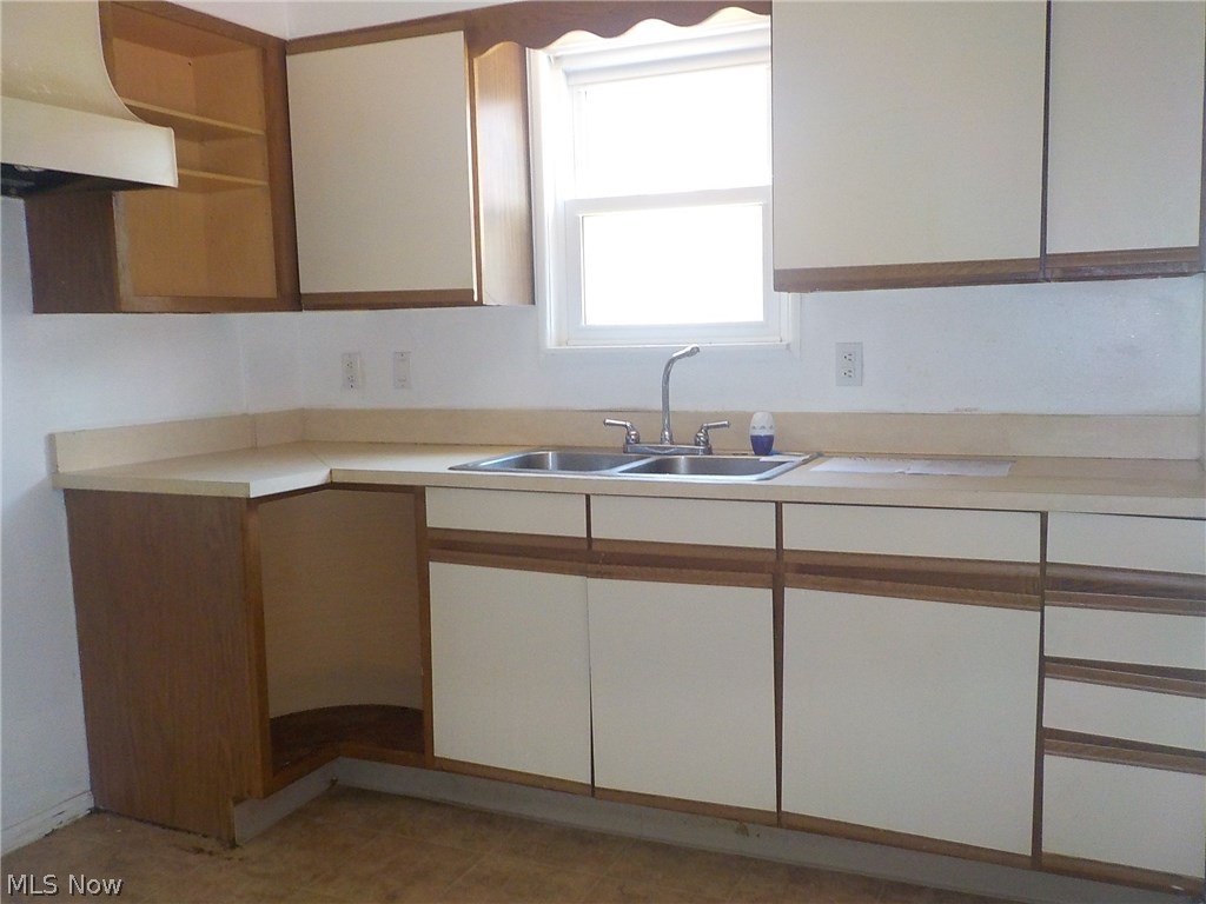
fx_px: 1045
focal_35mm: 30
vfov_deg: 46.8
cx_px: 603
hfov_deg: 60.0
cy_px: 452
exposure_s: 1/30
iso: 320
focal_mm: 4.1
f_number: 3.3
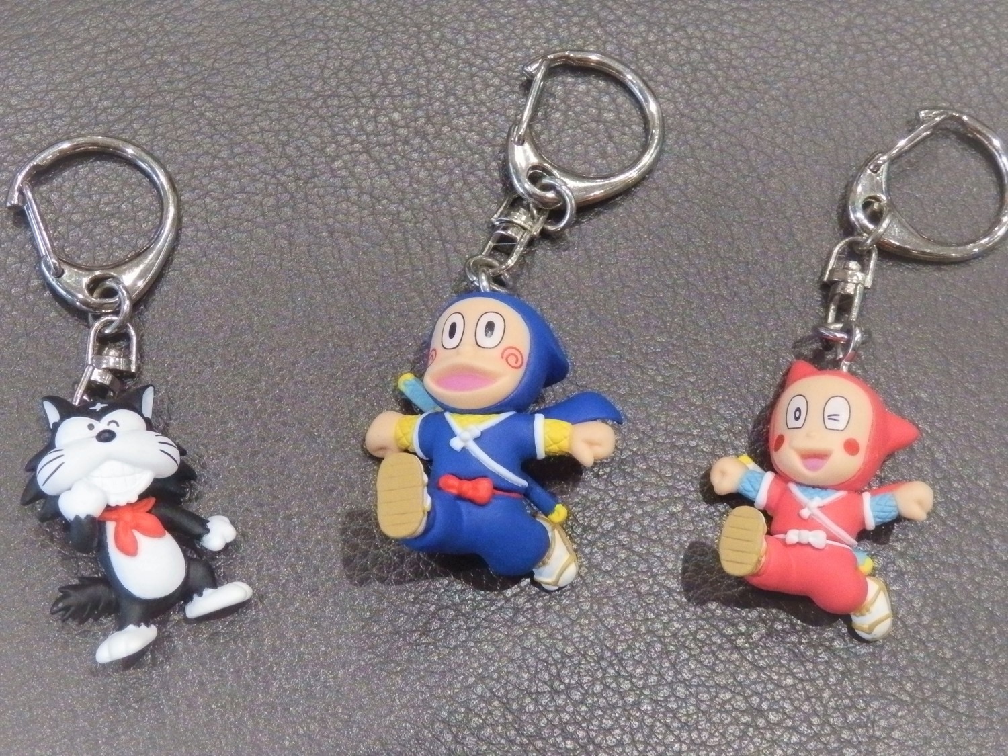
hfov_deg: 32.2
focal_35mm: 60
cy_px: 378
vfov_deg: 24.4
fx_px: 1747
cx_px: 504
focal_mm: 10.8
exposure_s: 1/400
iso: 1600
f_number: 4.2
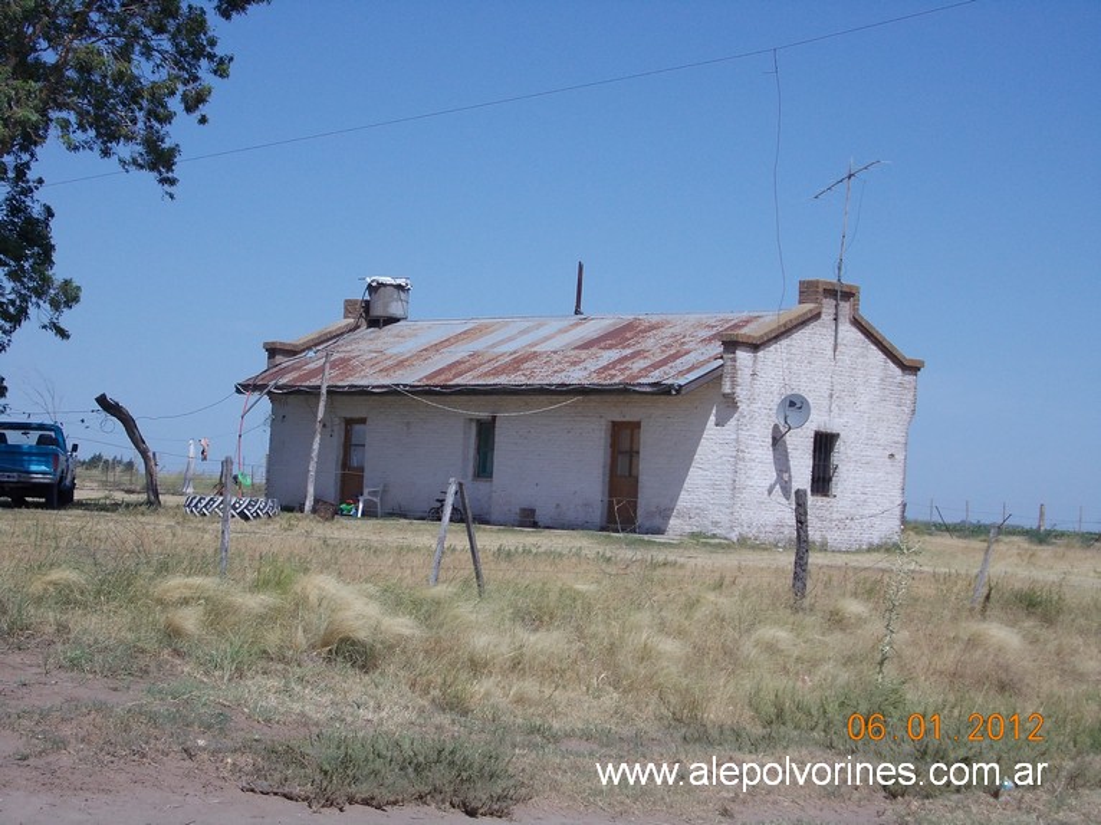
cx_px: 550
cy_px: 412
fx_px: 2258
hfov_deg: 27.4
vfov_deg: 20.7
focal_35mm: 71
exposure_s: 1/250
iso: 80
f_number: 8.6
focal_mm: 10
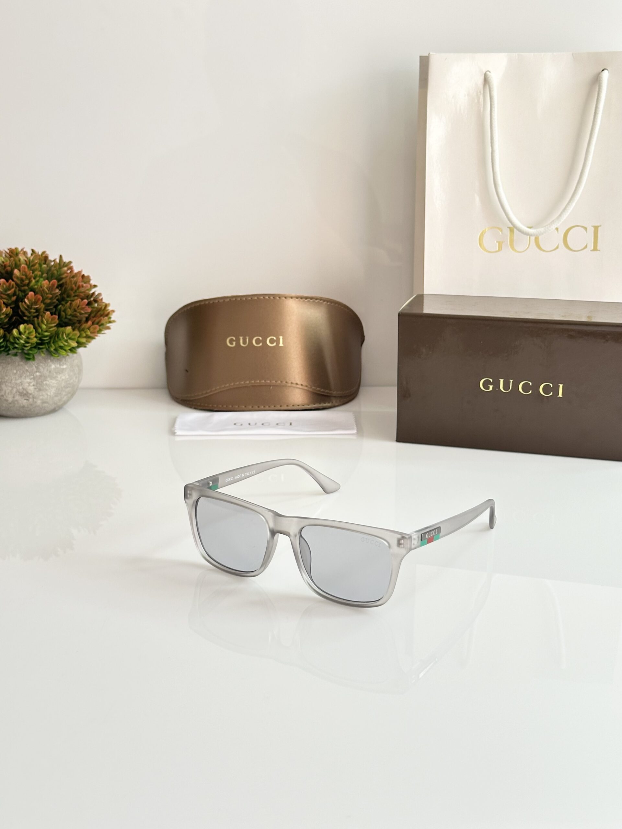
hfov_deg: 30.3
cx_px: 311
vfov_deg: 39.7
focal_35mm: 48
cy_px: 414
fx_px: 1150
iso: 80
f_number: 1.78
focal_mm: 6.86
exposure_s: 1/69
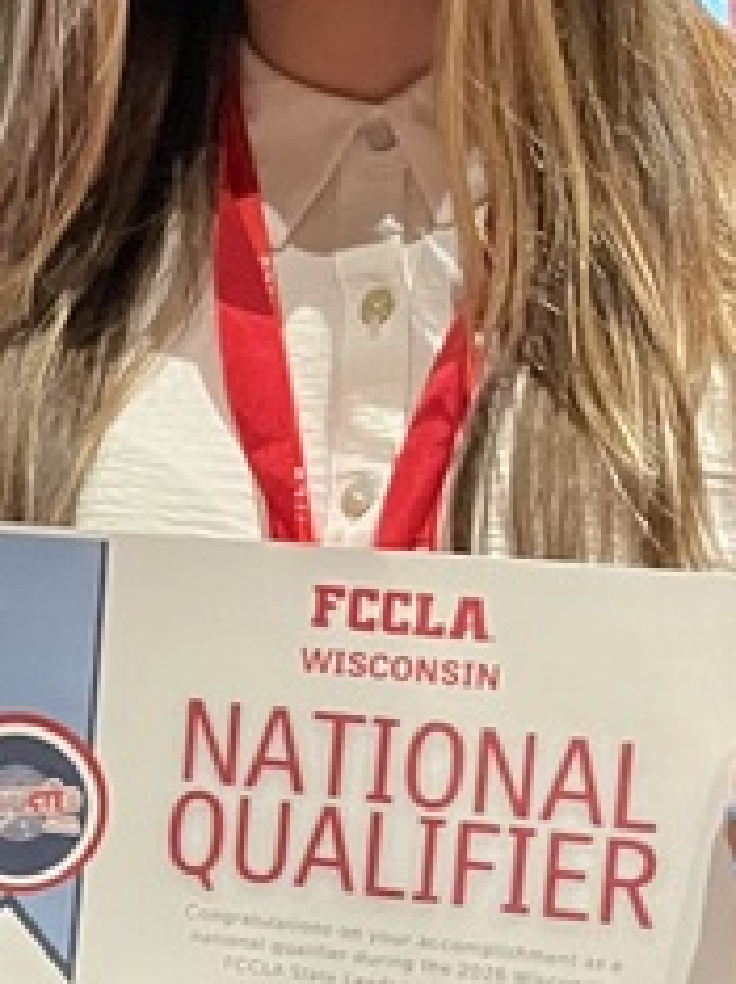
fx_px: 3238
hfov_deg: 12.4
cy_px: 618
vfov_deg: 17.3
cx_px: -332
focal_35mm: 114
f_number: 1.6
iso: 640
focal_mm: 5.1
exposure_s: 1/36
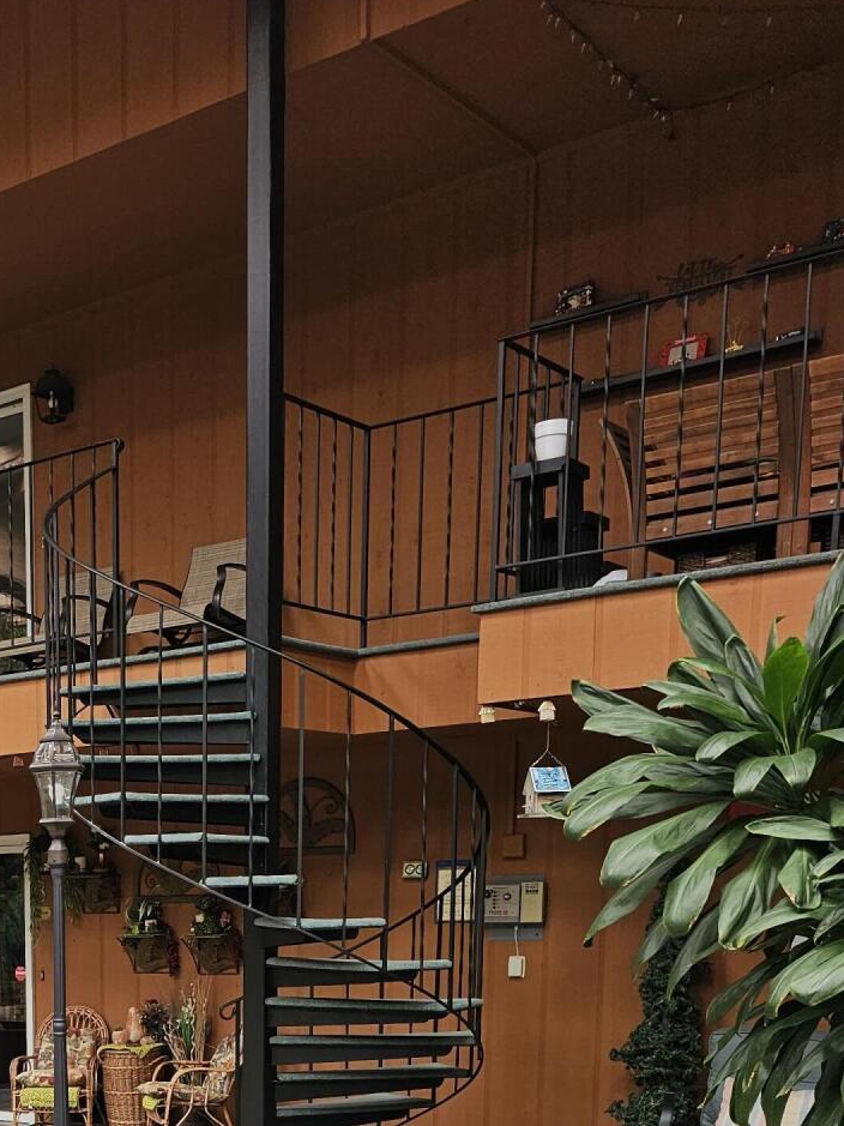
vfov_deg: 35.2
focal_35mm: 49
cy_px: 1127
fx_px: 1593
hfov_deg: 27.8
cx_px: -16
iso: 64
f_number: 1.7
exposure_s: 1/180
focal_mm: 6.3
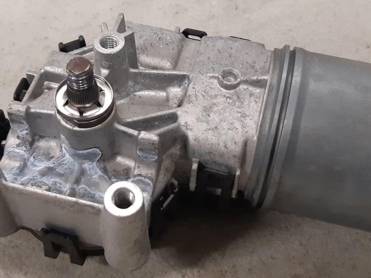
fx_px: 525
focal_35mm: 49
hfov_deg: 38.8
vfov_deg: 29.6
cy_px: 109
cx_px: 156
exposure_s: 1/50
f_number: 1.7
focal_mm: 3.93
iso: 250
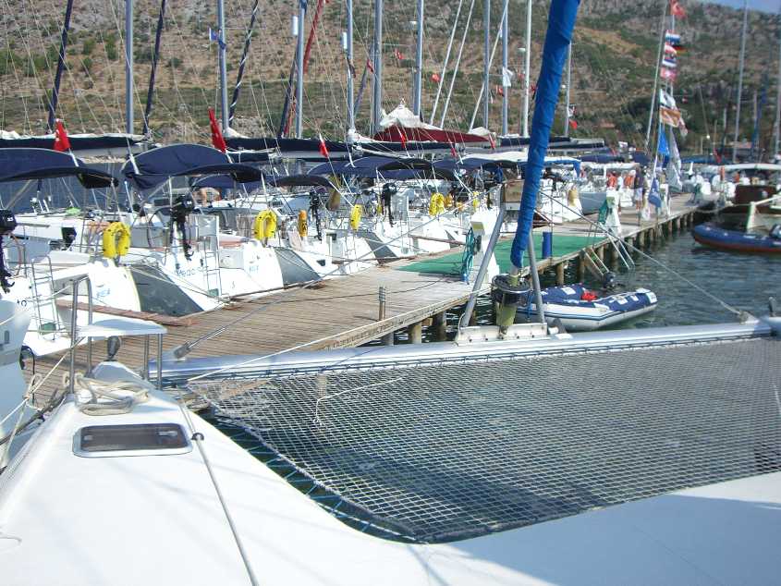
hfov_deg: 49.0
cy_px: 293
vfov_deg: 37.7
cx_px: 390
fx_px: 857
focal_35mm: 38
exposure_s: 1/1000
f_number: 4.3
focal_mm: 6.2
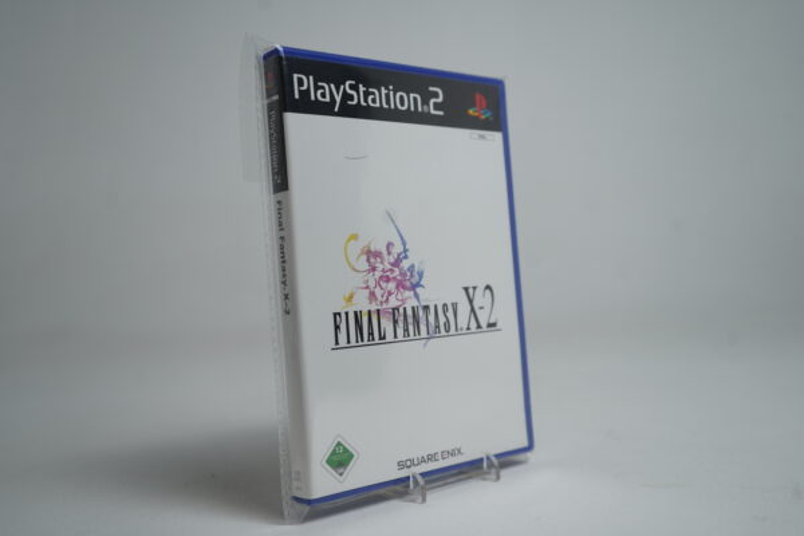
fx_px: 804
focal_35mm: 36
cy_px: 268
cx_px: 402
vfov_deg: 36.9
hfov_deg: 53.1
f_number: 4.5
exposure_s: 1/50
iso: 100
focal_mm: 36
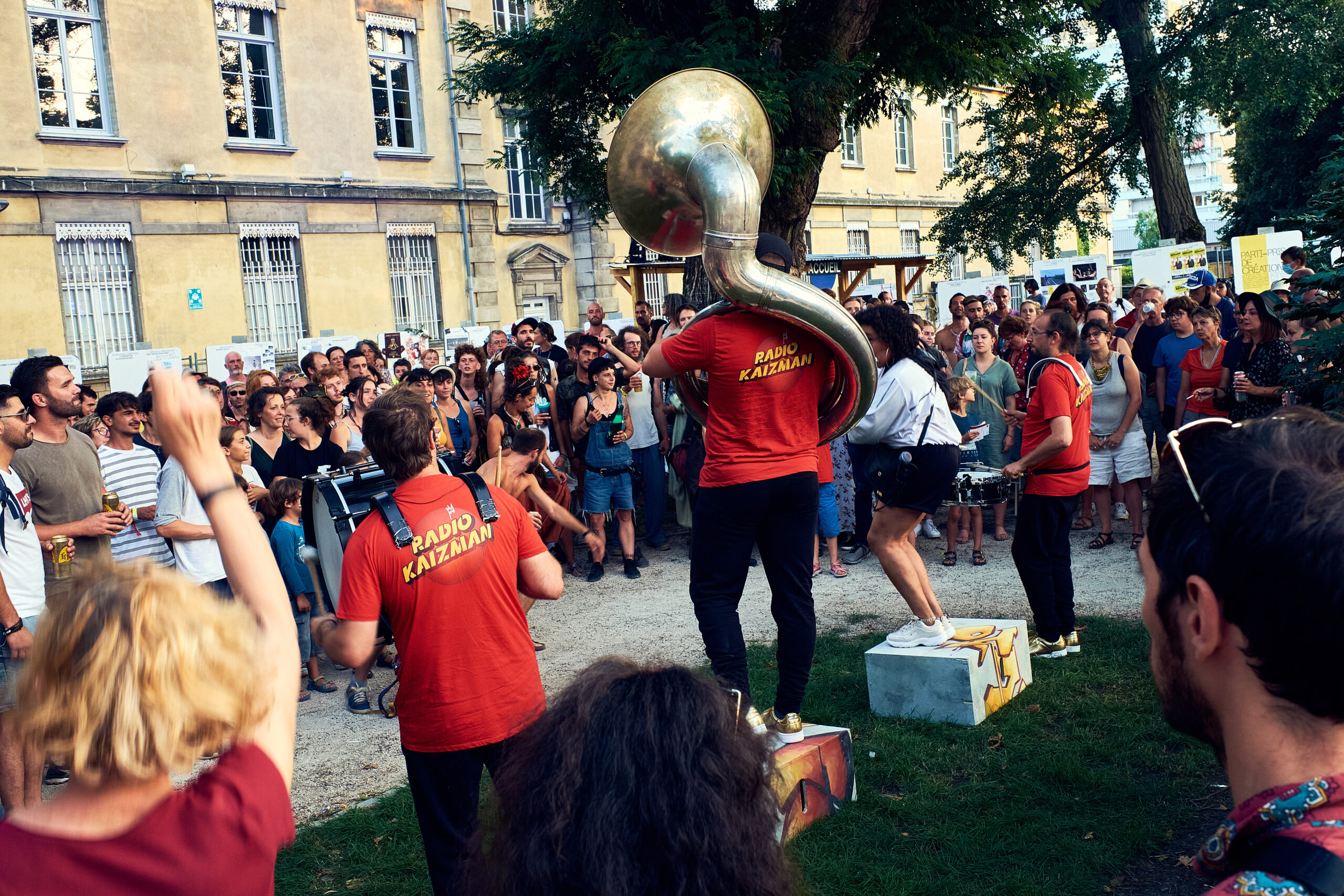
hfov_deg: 54.4
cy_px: 448
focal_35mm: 35
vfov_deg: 37.9
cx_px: 672
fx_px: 1307
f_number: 8
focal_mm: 23
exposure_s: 1/60
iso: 1600
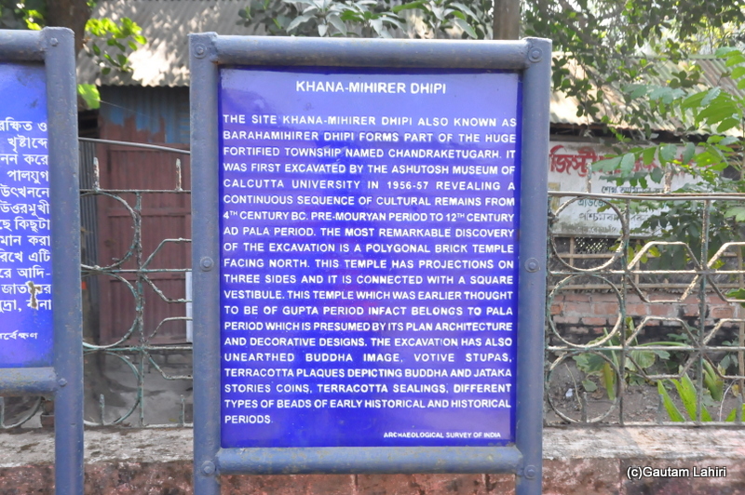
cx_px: 372
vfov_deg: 29.8
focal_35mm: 45
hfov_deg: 43.6
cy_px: 248
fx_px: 930
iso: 2800
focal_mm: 30
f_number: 10
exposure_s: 1/250
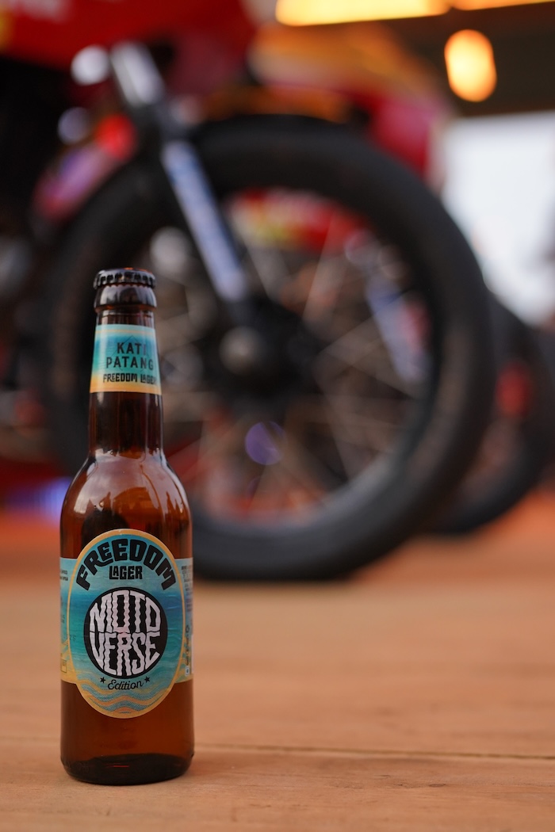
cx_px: 278
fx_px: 1202
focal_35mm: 52
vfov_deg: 38.2
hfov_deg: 26.0
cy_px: 416
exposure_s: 1/2000
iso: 1000
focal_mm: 35
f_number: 1.8
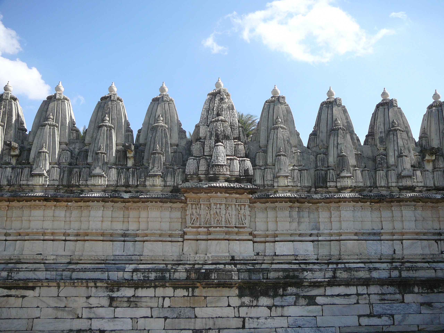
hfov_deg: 52.6
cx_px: 222
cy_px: 166
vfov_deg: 40.7
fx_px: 449
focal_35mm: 35
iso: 80
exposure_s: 1/1000
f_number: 2.8
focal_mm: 5.2
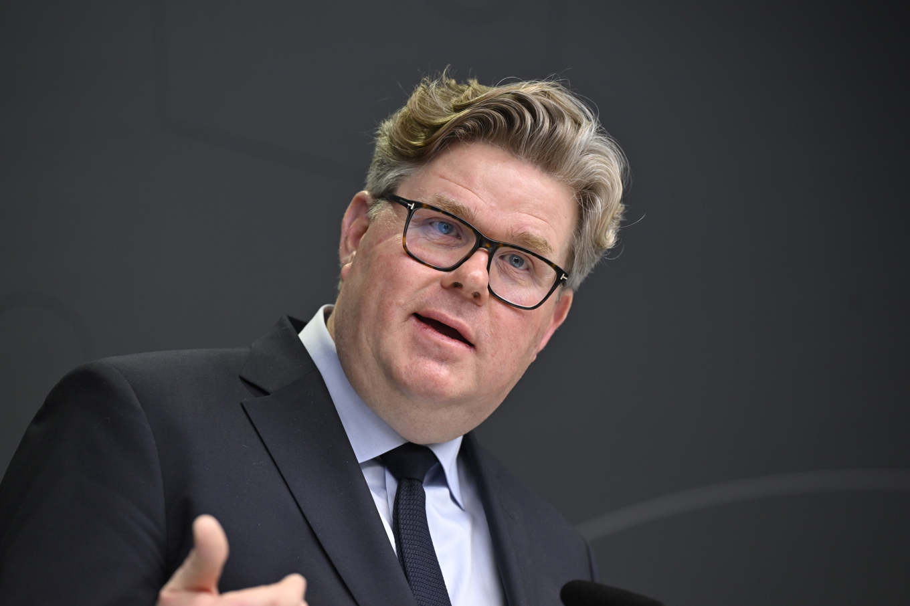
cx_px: 455
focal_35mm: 200
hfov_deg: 10.3
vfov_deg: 6.9
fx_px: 5054
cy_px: 303
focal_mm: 200
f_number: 4
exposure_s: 1/200
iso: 800
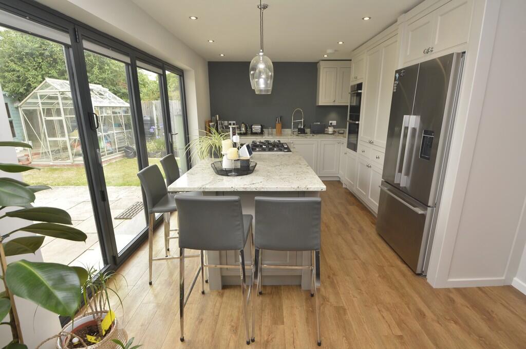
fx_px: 262
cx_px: 263
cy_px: 174
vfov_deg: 67.1
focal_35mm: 18
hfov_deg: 90.1
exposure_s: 1/50
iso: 280
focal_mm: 12
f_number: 7.1
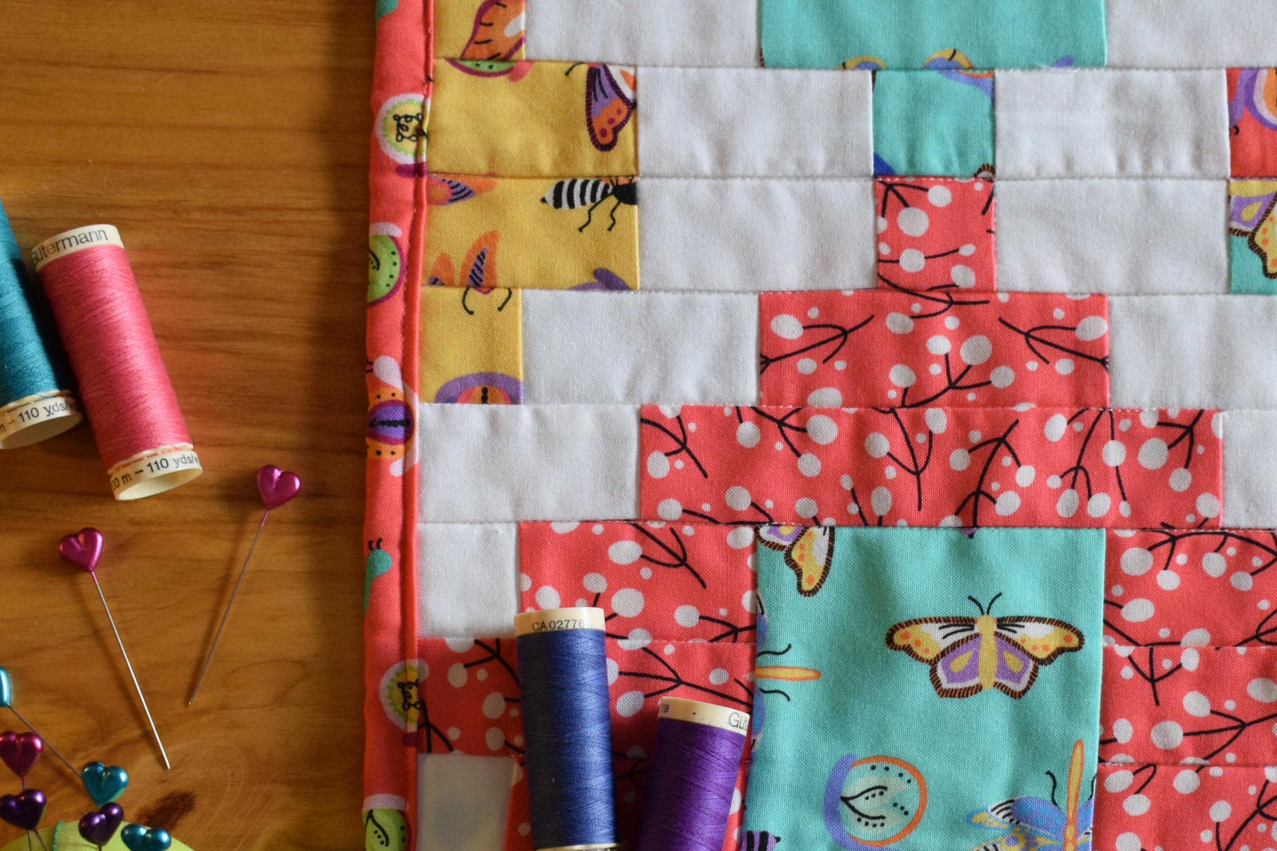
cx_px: 858
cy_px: 693
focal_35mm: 81
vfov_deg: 16.7
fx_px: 2871
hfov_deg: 24.9
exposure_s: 1/125
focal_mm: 29
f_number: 5
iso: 800
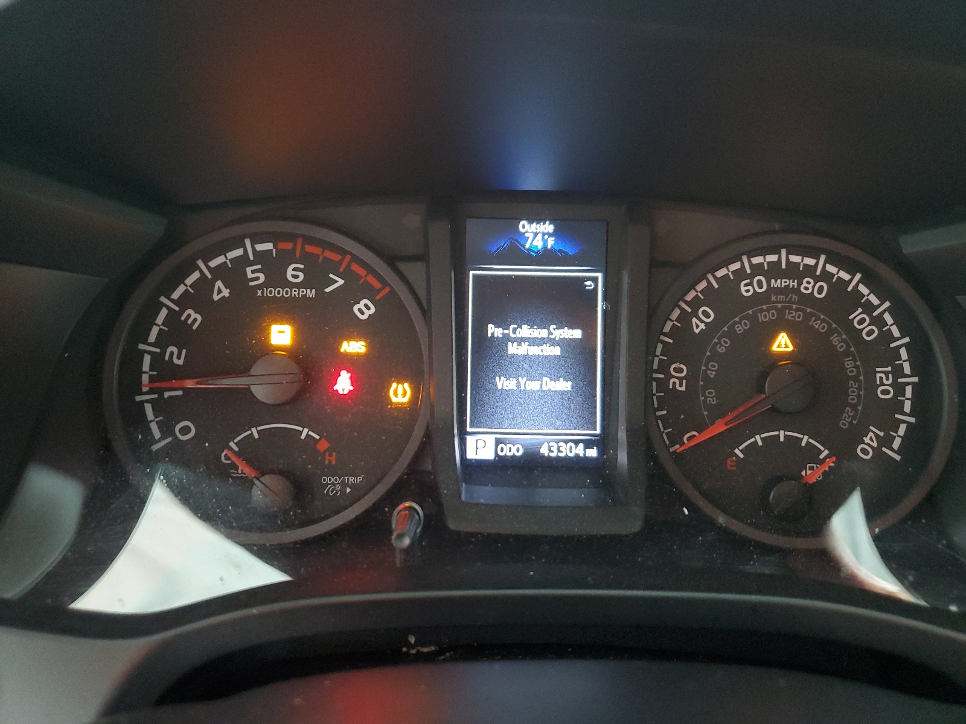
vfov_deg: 53.1
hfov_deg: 67.3
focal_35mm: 26
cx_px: 483
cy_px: 362
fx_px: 726
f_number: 1.5
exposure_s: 1/20
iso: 298
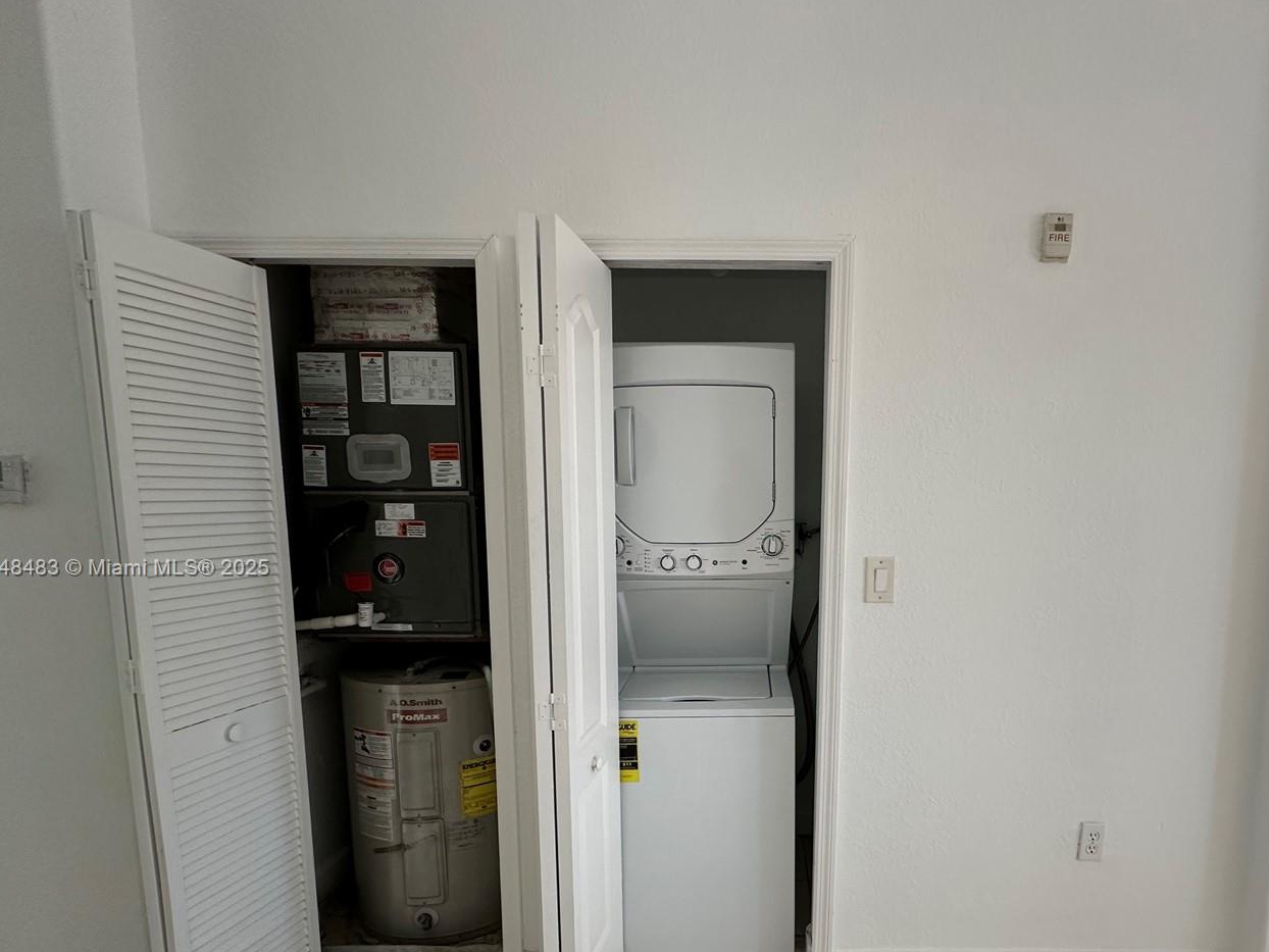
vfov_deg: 70.9
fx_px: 660
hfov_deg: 86.7
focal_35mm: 18
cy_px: 569
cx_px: 759
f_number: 2.2
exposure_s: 1/60
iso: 200
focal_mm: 2.22
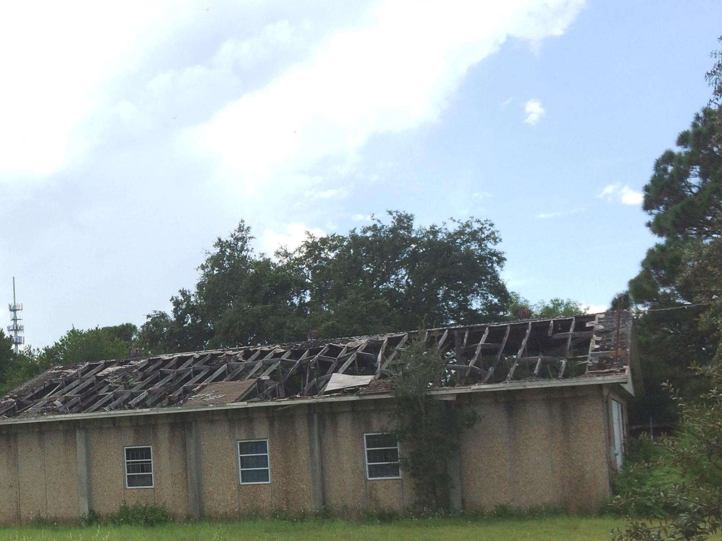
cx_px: 109
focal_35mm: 52
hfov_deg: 35.2
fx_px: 1085
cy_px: 387
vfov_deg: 27.7
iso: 32
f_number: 2.2
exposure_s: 1/2564
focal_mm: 4.15
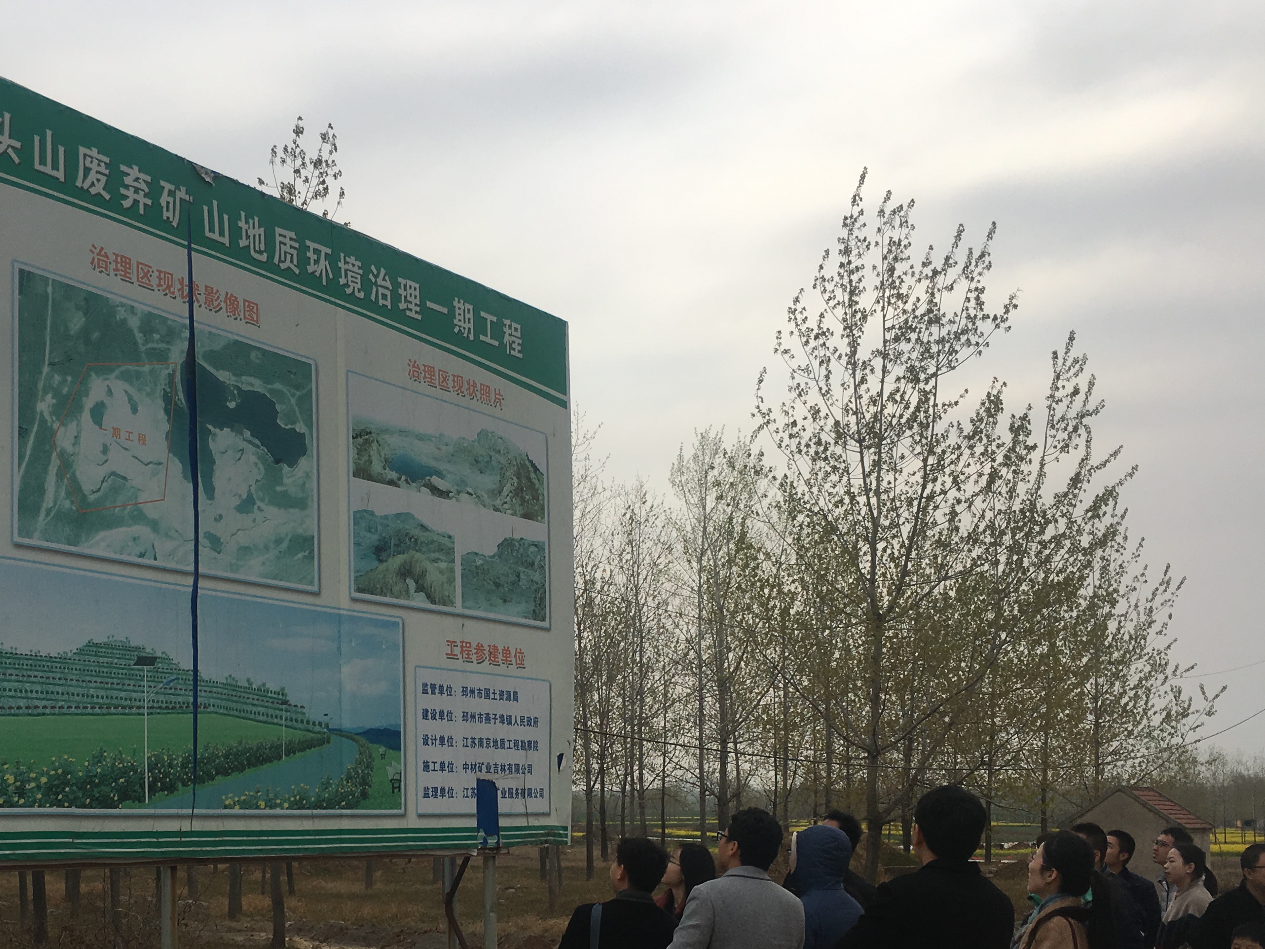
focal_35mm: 45
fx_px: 1645
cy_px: 688
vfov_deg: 31.7
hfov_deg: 41.7
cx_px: 460
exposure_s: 1/1709
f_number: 2.2
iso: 25
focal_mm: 4.15
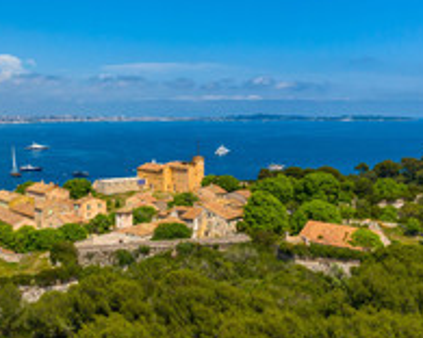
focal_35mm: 45
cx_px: 148
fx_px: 563
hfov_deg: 40.7
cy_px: 115
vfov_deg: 33.2
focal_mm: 12.3
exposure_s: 1/800
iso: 200
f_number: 8
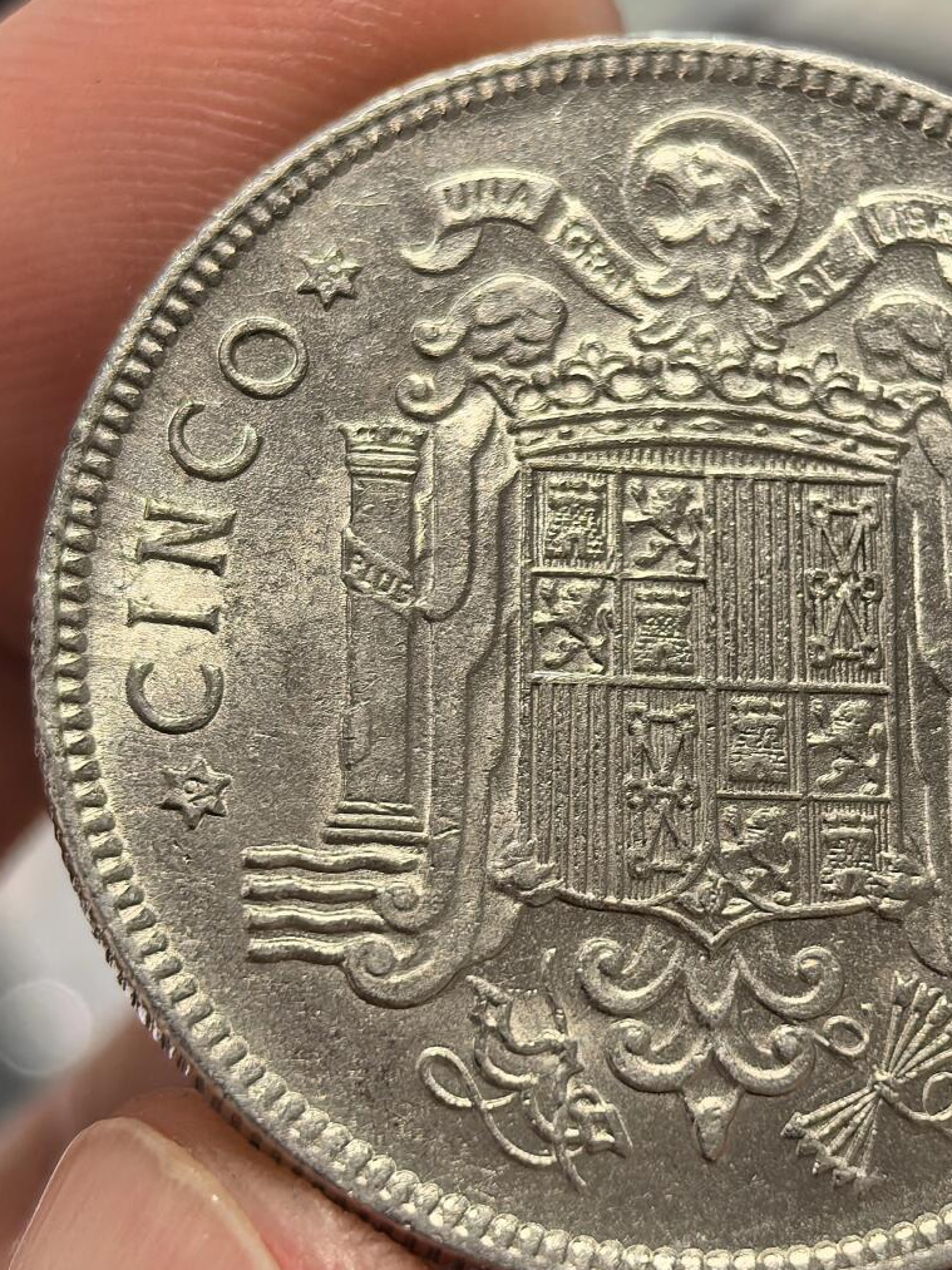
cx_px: 719
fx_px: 3522
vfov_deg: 20.4
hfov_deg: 15.3
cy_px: 683
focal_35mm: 96
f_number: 2
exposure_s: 1/100
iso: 160
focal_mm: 6.98
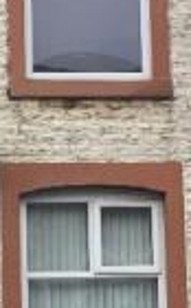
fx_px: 1070
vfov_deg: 16.2
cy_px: 236
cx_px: 58
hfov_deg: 10.2
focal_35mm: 128
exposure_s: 1/33
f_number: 2.2
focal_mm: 4.15
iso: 25
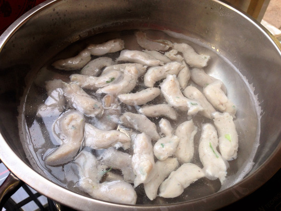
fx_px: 268
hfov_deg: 55.4
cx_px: 140
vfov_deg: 42.9
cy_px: 106
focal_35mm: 33
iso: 50
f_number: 2.4
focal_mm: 4.12
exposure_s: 1/60
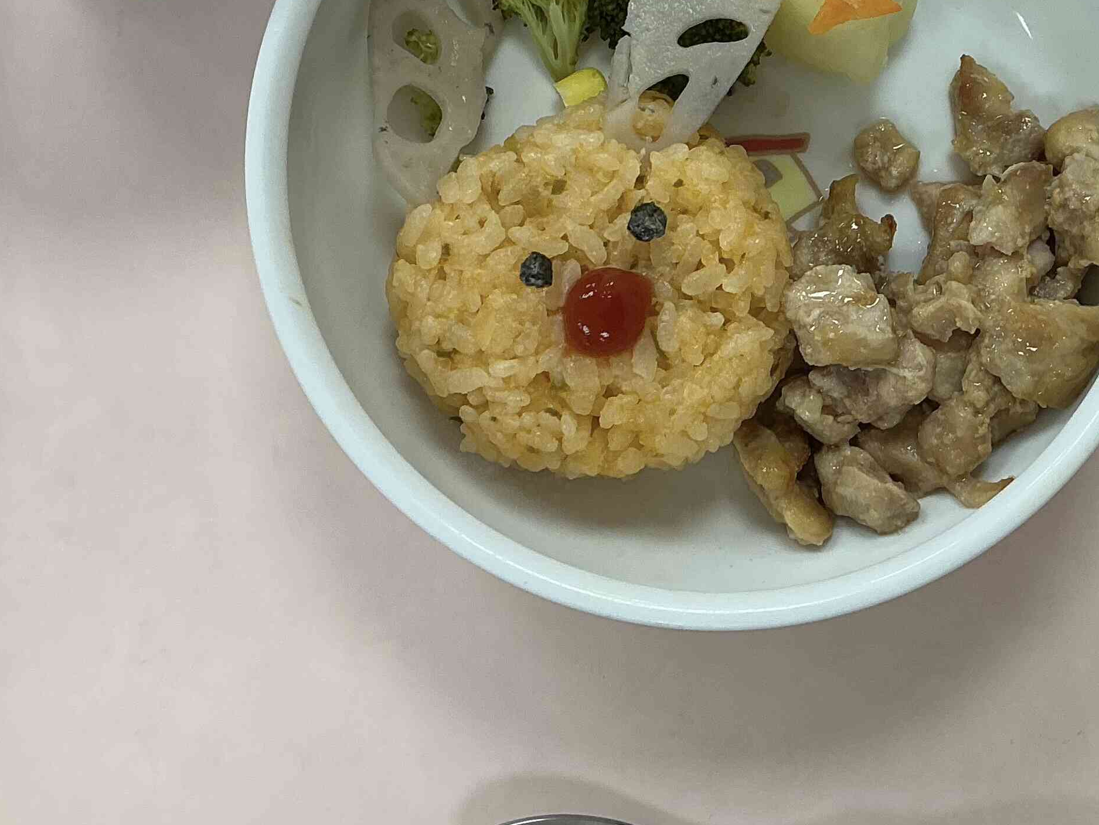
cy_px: 245
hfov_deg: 33.4
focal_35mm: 56
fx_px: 1778
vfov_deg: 25.9
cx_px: 871
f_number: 1.8
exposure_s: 1/120
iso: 25
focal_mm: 3
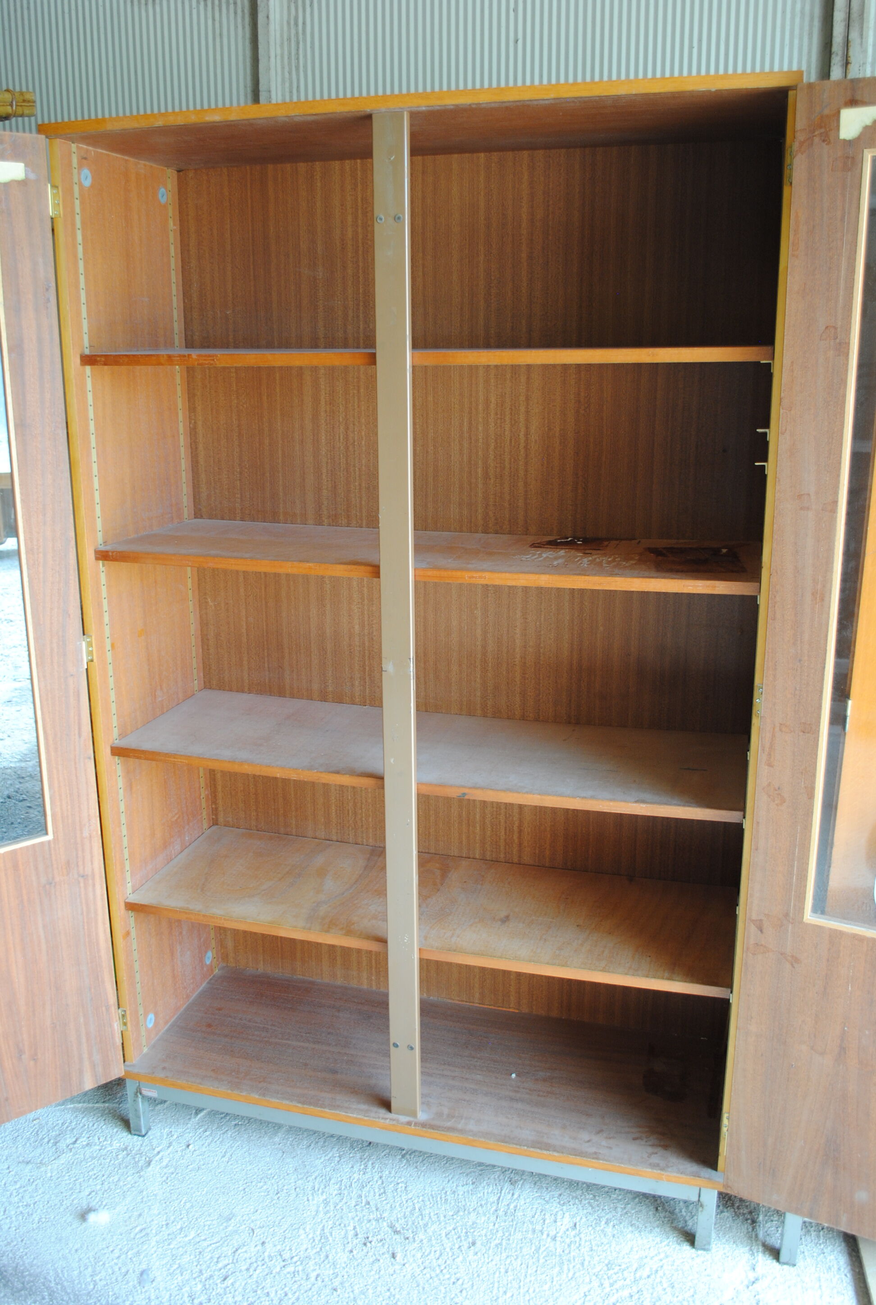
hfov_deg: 43.8
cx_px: 438
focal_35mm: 30
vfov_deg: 61.8
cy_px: 652
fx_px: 1090
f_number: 3.8
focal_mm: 20
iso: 280
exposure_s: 1/30
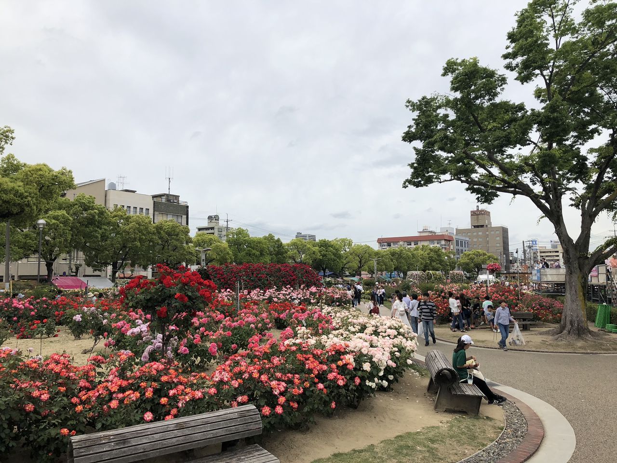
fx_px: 499
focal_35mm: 28
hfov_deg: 63.4
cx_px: 308
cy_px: 232
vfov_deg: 49.7
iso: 20
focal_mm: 4
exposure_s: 1/2088
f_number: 1.8
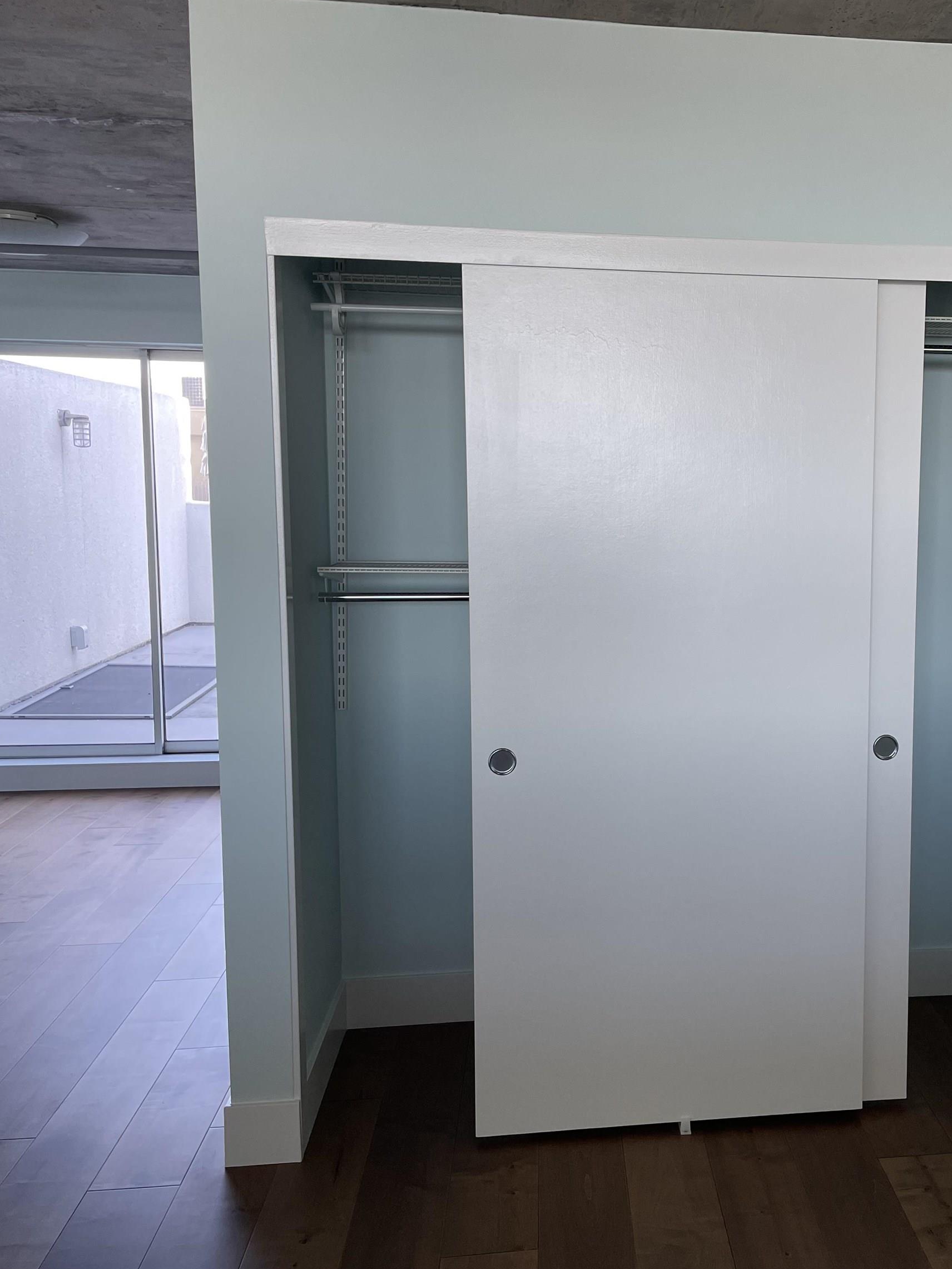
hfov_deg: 39.4
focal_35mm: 35
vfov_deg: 52.6
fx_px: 1283
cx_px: 738
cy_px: 636
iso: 80
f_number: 1.6
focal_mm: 4.2
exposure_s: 1/121
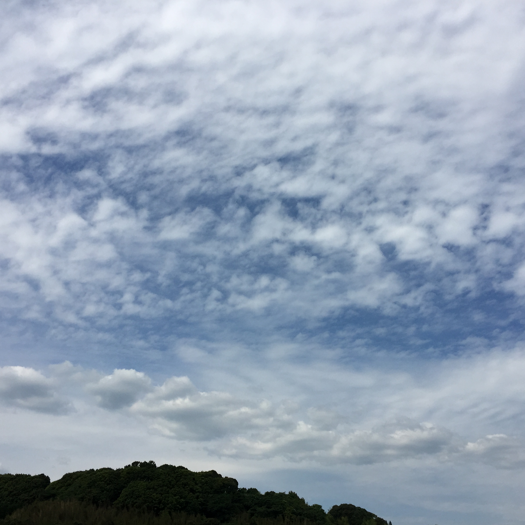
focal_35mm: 35
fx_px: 601
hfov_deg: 47.2
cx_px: 281
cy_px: 266
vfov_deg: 47.2
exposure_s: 1/4950
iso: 32
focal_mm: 4.15
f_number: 2.2
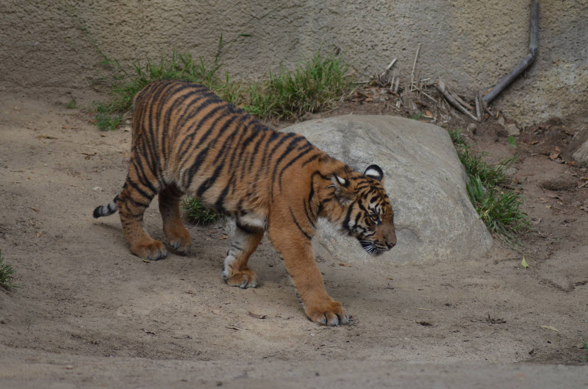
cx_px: 294
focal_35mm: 450
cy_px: 194
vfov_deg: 3.0
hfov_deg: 4.6
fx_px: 7335
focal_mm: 300
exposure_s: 1/1000
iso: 800
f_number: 5.6
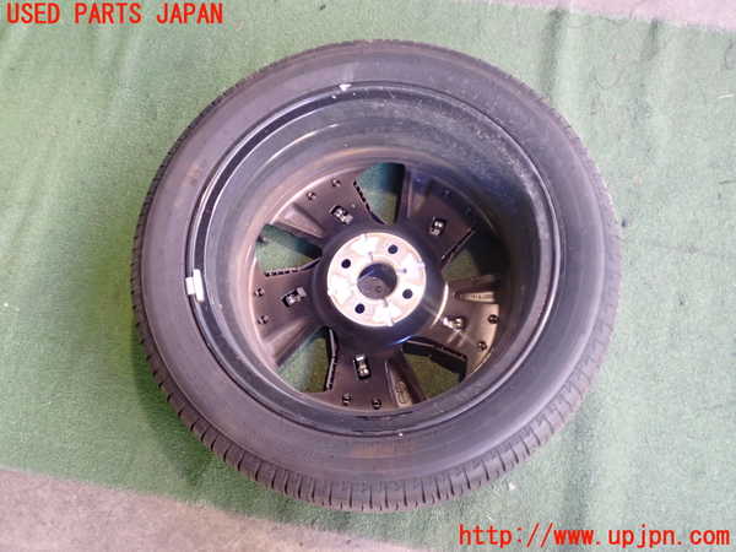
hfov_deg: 51.4
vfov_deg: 39.7
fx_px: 765
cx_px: 368
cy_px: 276
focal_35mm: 36
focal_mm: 6.37
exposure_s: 1/40
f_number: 2.5
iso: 400
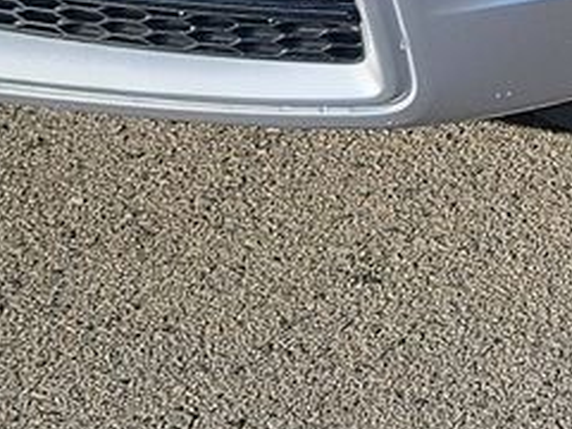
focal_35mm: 160
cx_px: 889
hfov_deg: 11.7
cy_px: -663
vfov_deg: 8.4
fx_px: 2644
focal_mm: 6.7
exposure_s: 1/400
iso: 50
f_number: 1.8
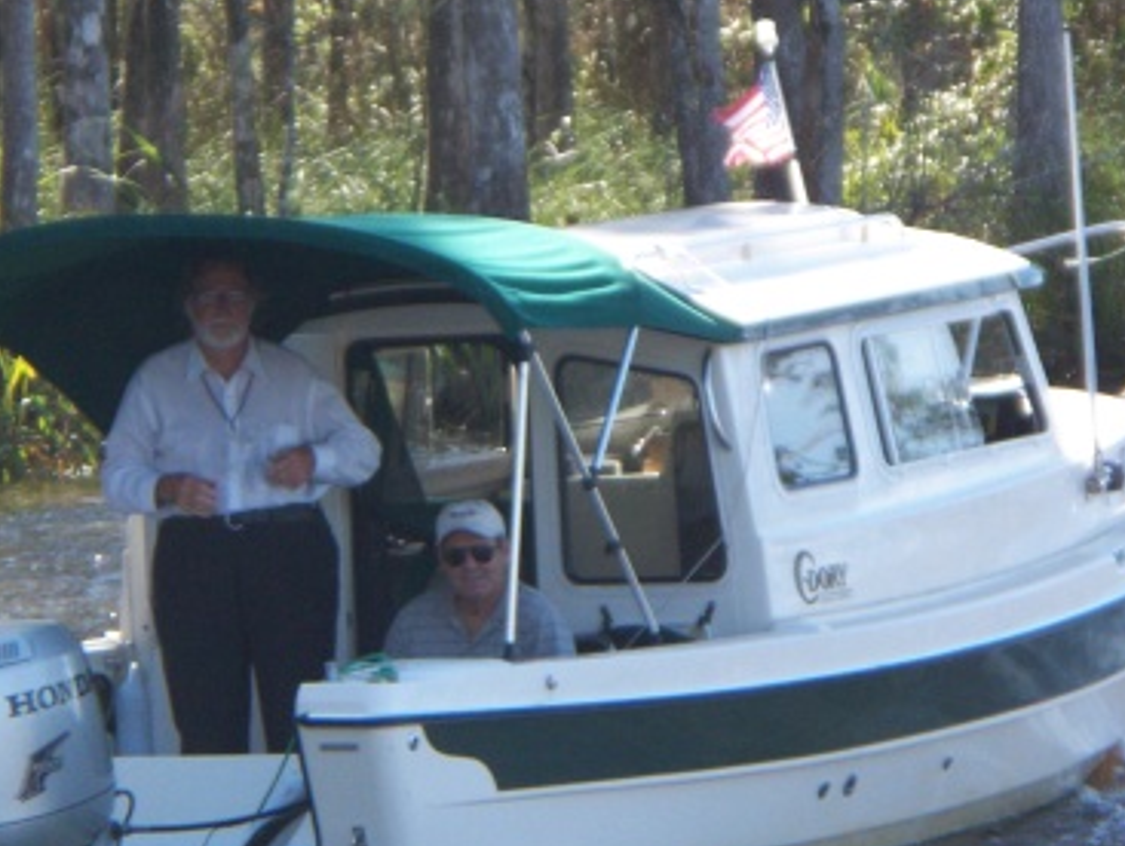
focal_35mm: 392
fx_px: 12752
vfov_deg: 3.8
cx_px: 426
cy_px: 386
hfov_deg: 5.1
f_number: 5.1
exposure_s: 1/200
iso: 160
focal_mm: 37.7
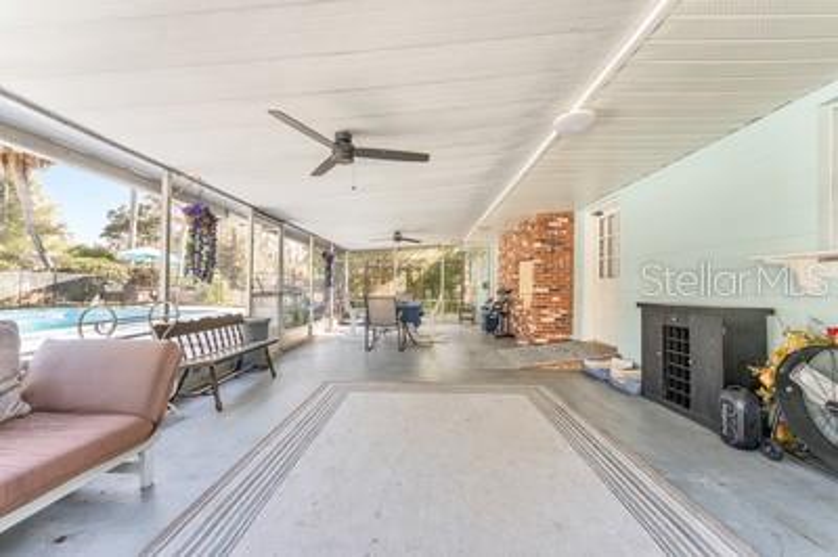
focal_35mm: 14
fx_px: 326
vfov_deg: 81.1
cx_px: 419
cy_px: 278
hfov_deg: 104.3
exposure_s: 1/25
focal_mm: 14
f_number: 7.1
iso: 500
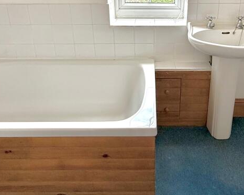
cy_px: 30
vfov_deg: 45.3
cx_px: 151
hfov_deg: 58.1
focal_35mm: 30
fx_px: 217
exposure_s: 1/153
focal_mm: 2.22
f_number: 2.2
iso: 50
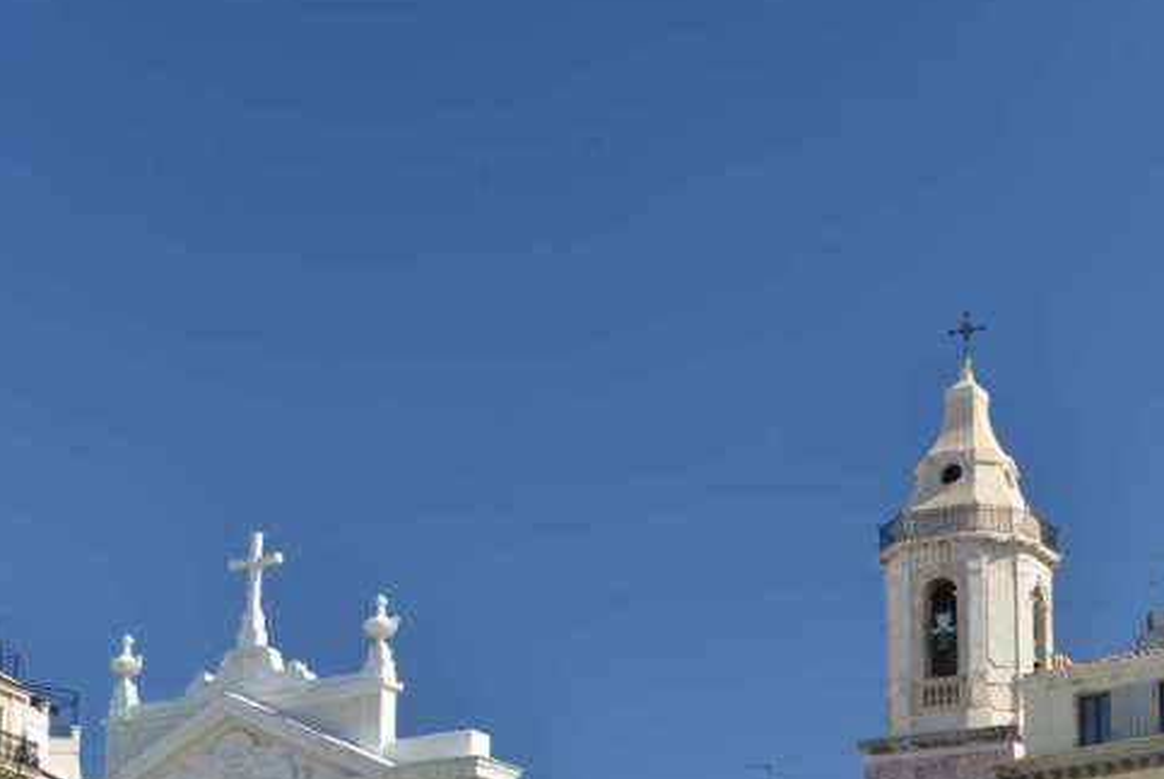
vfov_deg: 14.2
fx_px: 3107
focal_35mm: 96
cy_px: 627
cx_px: 841
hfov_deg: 21.1
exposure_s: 1/125
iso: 160
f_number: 8
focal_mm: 58
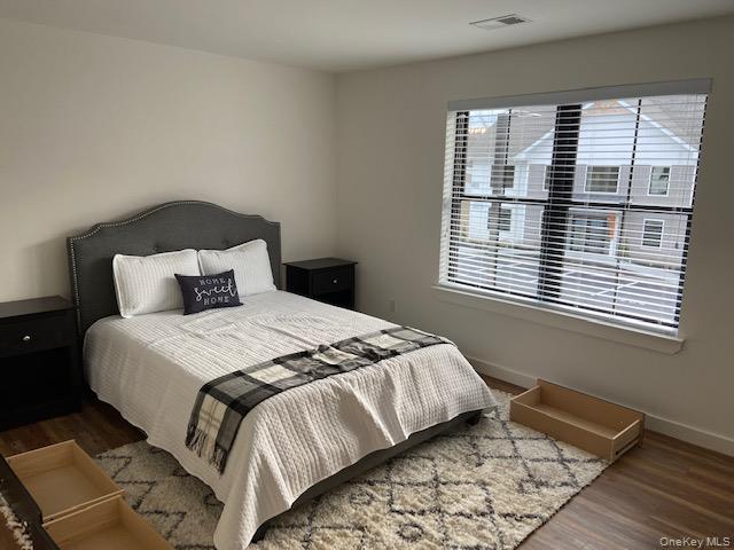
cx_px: 367
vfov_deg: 53.1
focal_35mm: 26
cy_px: 275
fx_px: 551
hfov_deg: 67.3
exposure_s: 1/60
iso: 64
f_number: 1.8
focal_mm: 4.25
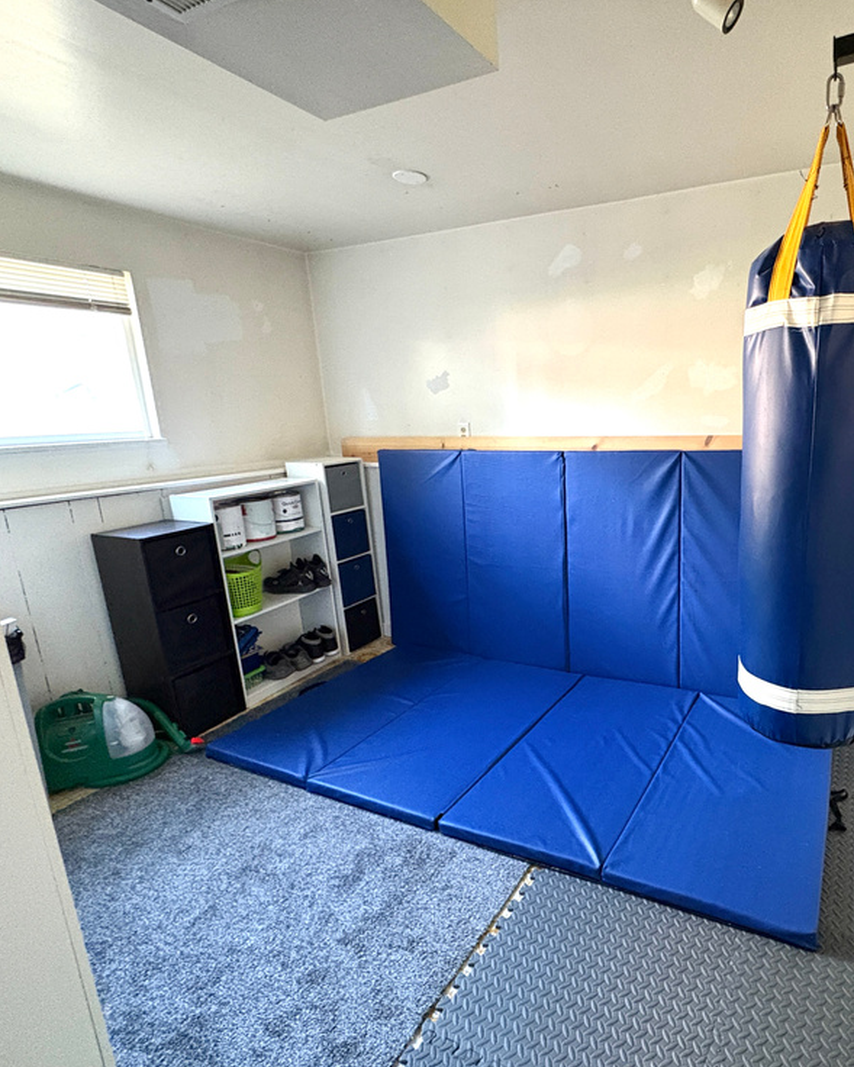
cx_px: 599
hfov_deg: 68.0
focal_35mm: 19
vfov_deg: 83.3
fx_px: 600
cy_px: 538
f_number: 2.2
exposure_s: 1/40
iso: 640
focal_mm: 2.22
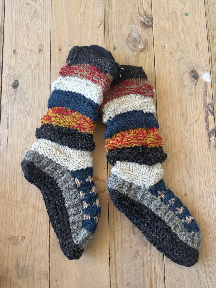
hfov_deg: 56.8
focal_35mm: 24
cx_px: 108
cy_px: 144
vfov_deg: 71.6
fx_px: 200
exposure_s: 1/121
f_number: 1.78
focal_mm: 6.76
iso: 100
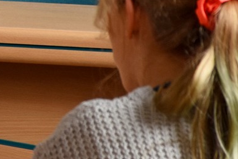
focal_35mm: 558
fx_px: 3690
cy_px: -141
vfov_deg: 2.5
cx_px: -244
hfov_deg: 3.7
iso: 400
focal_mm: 70
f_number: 4
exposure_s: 1/60
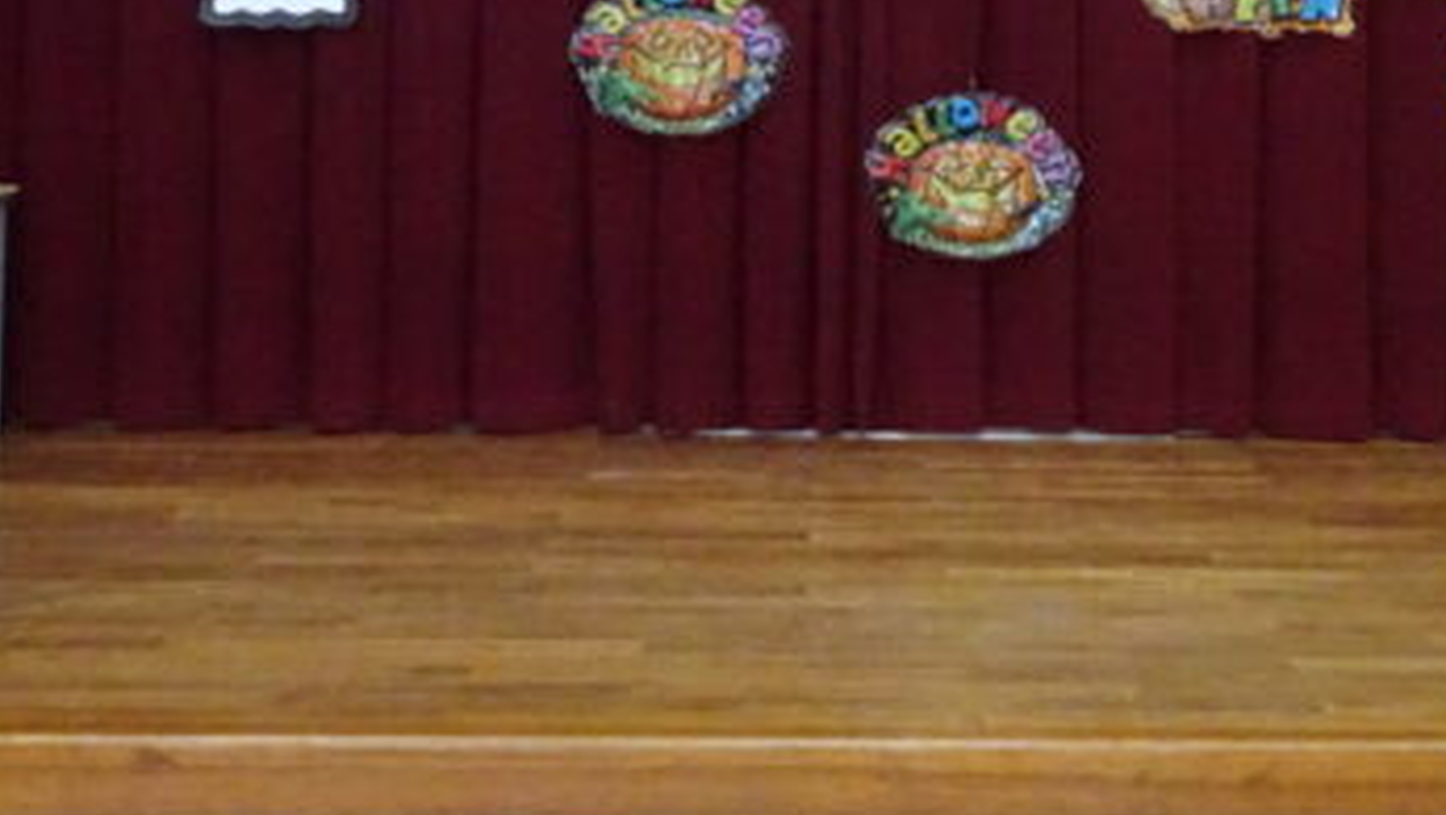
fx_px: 2225
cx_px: 899
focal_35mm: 58
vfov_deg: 20.0
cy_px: -33
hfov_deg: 35.8
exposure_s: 1/250
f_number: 3.5
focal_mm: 4.1
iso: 1600
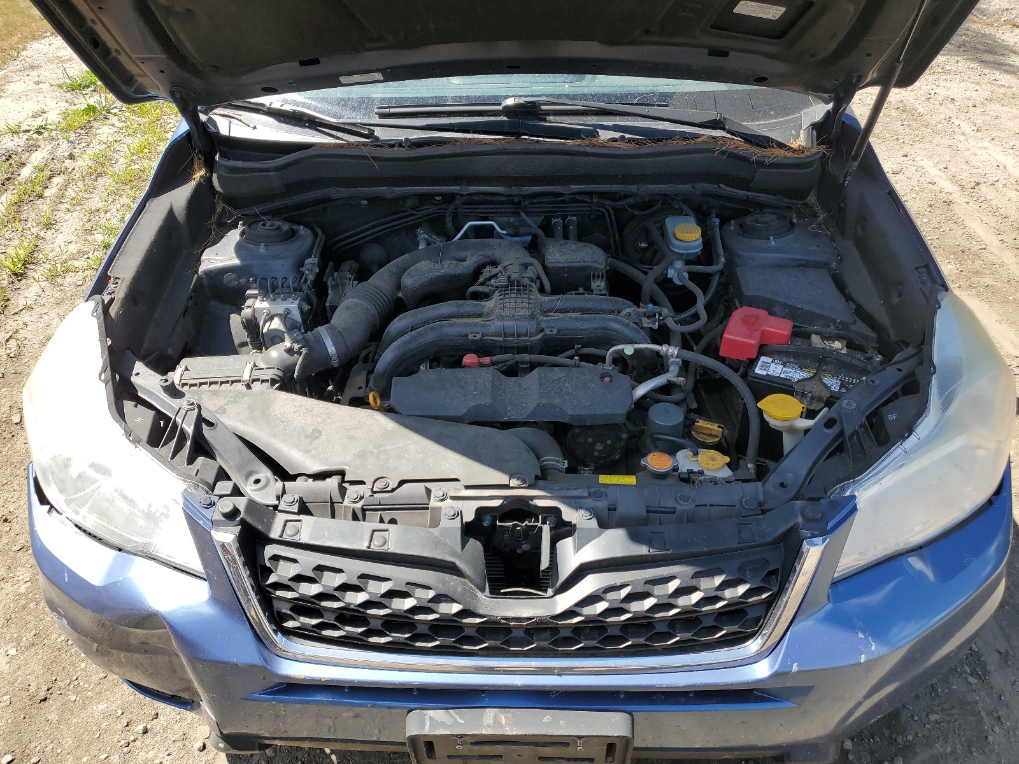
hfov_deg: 67.3
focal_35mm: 26
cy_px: 382
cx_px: 510
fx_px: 765
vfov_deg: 53.1
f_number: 1.5
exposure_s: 1/1250
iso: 50
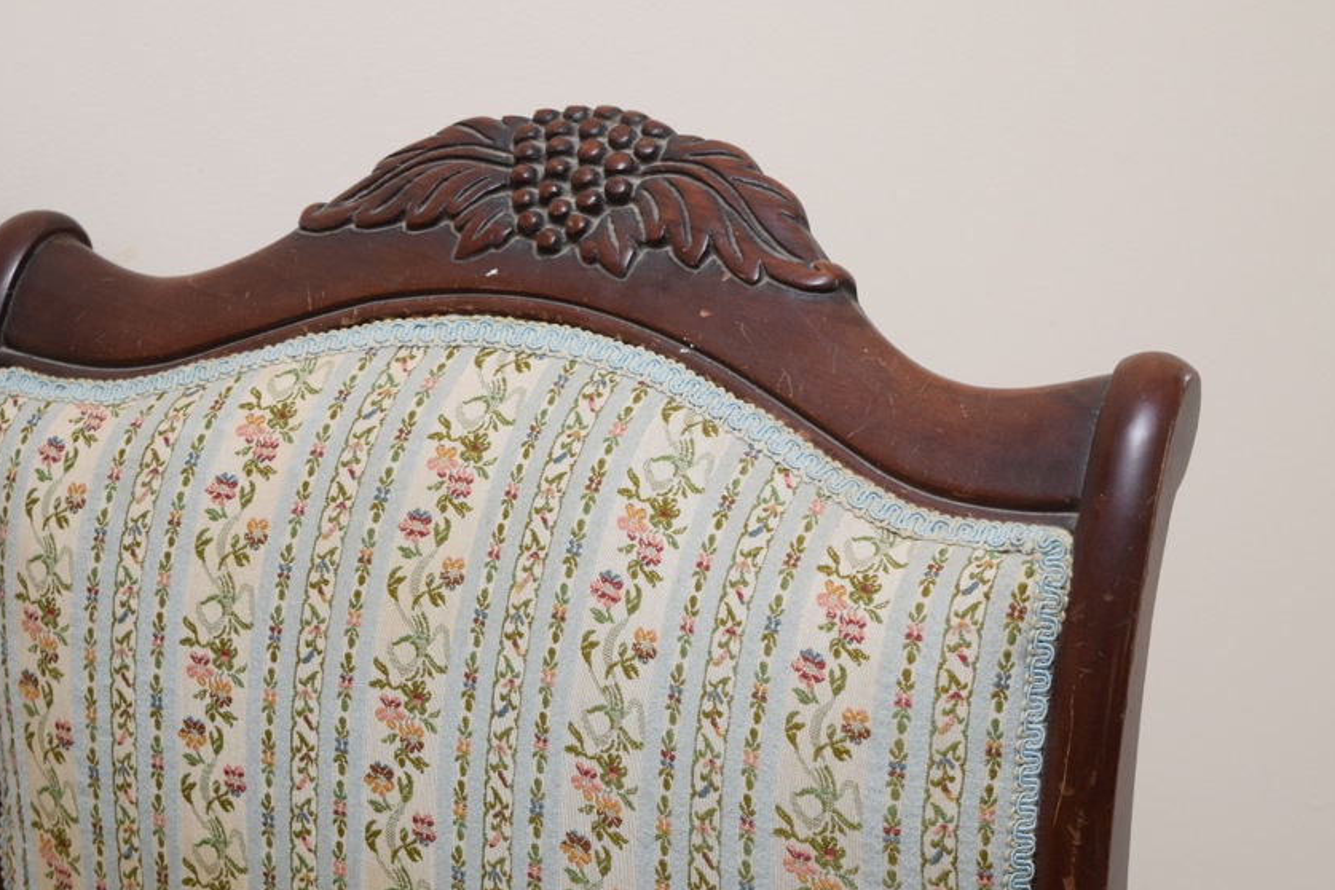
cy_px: 403
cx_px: 558
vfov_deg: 13.9
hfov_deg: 20.7
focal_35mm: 99
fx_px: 3656
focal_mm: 55
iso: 900
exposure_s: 1/60
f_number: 5.6
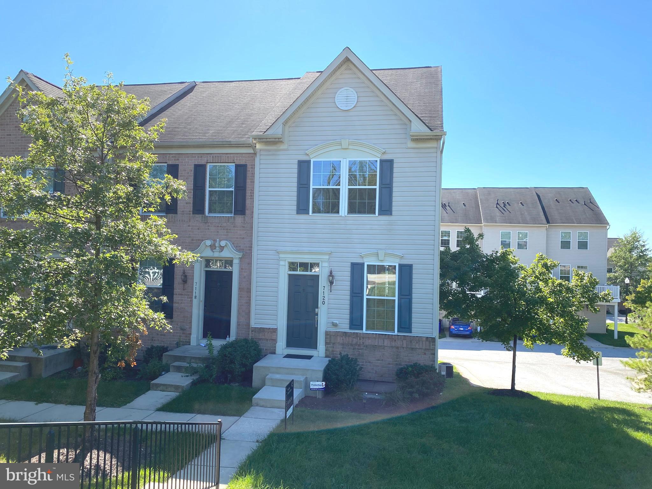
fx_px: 490
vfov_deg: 53.1
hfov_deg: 67.3
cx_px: 326
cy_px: 244
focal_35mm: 26
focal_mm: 4.25
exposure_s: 1/1754
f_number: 1.8
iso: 32
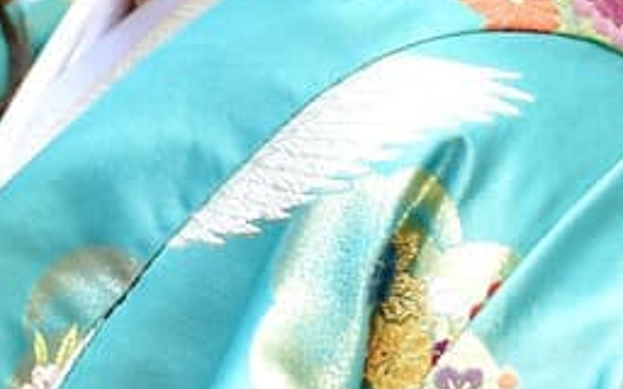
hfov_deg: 5.1
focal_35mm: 409
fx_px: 6944
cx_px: -329
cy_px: -91
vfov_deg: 3.2
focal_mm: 95
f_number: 4
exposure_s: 1/500
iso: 2000
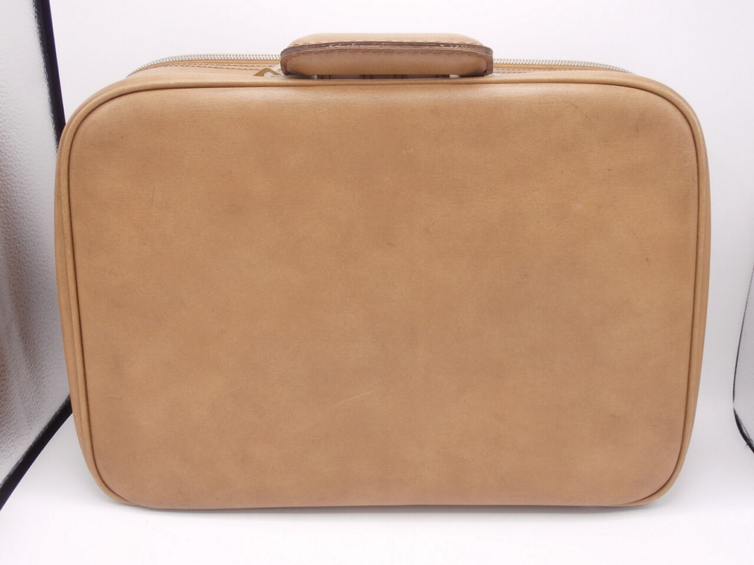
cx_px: 377
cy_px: 282
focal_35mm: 38
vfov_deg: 37.7
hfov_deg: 49.0
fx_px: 828
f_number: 3.9
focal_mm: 6.67
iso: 100
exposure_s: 1/125
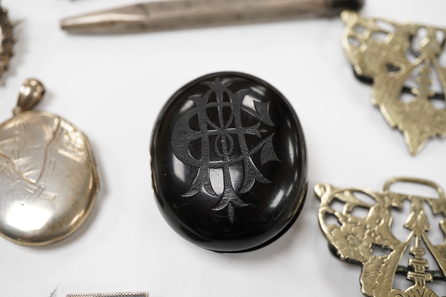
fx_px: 557
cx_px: 223
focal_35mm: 45
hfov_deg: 43.6
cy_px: 148
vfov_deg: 29.9
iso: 1250
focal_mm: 30
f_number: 9
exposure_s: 1/125
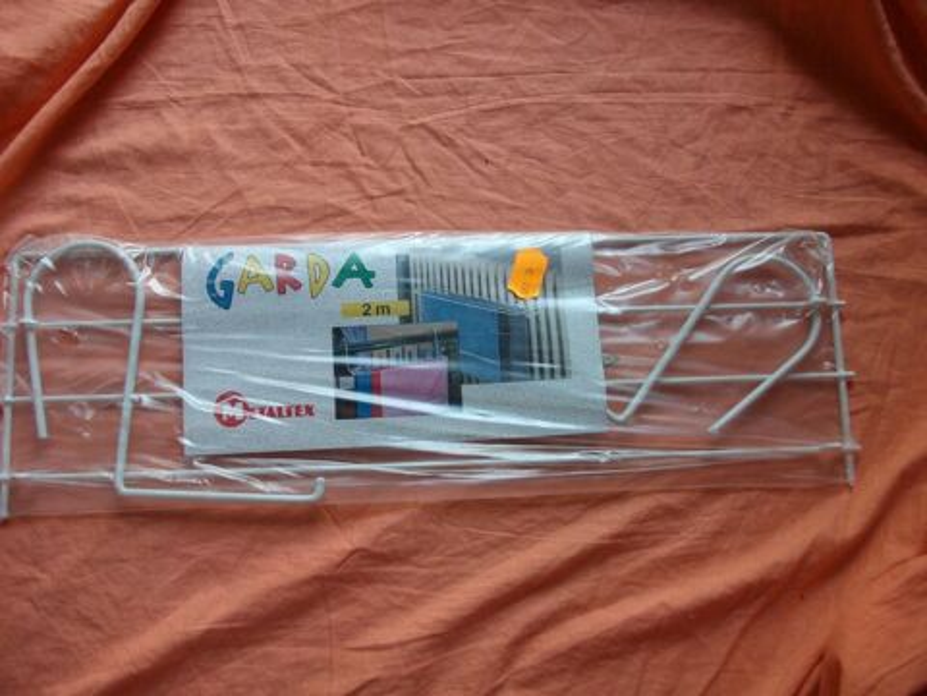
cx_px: 464
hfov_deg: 56.8
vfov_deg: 44.2
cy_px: 348
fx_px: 857
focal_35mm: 32
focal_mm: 5.7
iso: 99
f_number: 2.9
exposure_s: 1/40
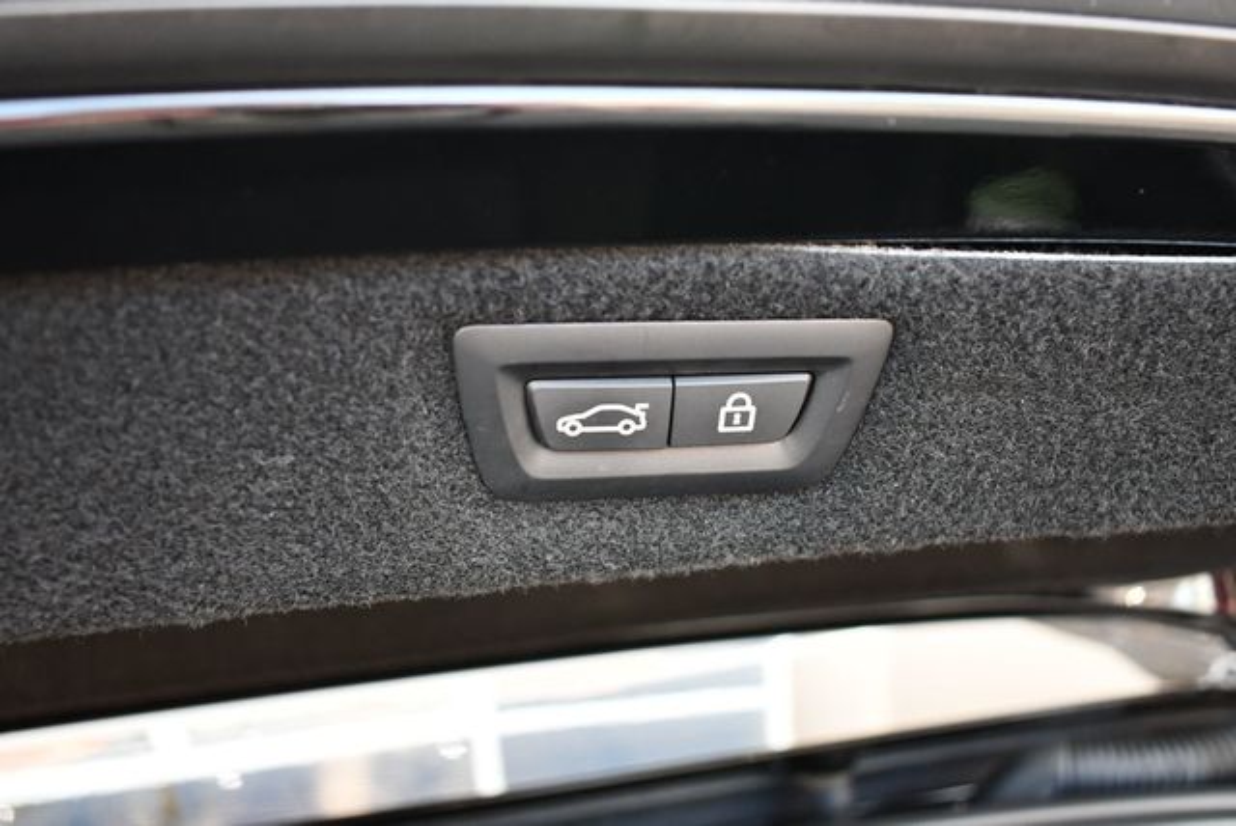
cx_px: 618
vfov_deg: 36.9
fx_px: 1237
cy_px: 413
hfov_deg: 53.1
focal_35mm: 36
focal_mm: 18
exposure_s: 1/200
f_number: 3.5
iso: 800
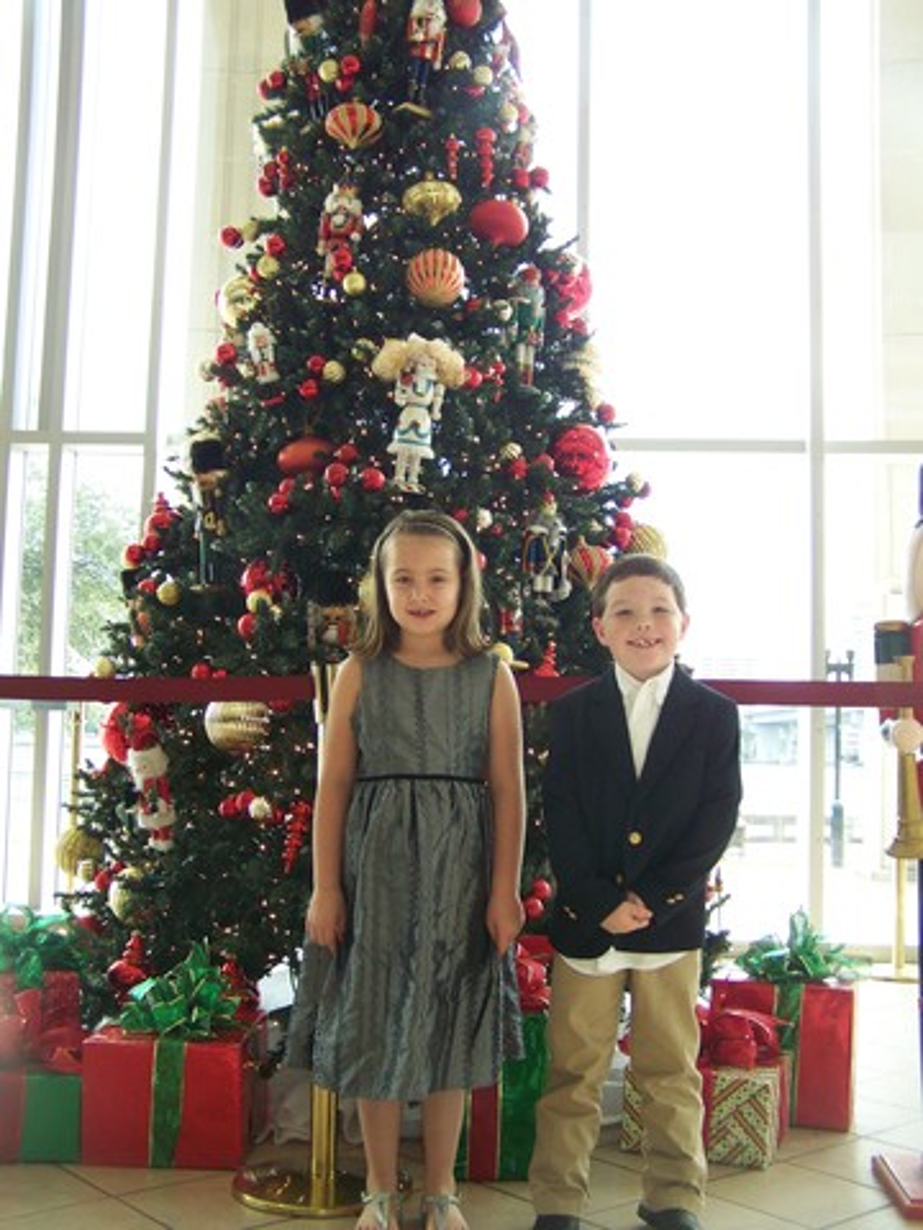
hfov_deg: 37.7
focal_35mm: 38
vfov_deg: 49.0
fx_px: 1351
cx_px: 462
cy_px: 615
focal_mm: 6.3
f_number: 2.8
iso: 80
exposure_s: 1/60
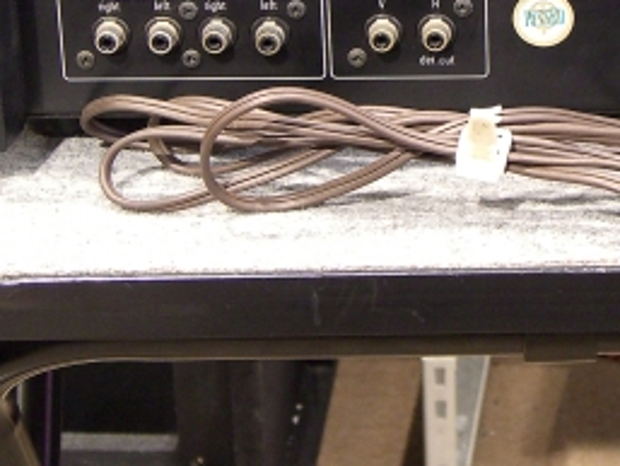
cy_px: 7
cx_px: 536
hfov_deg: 13.8
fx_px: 2545
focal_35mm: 142
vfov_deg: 10.4
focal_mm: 11.8
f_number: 3.6
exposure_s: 1/10
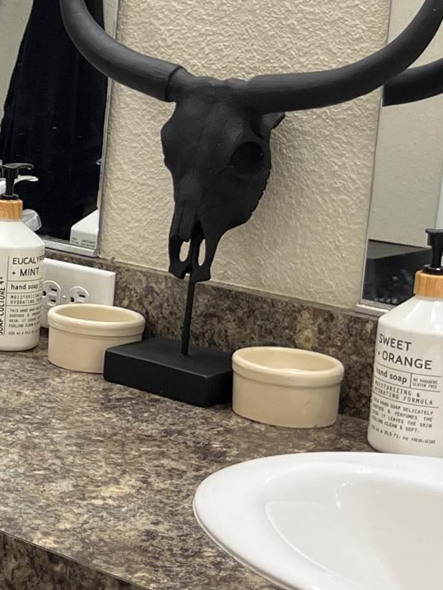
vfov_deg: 20.6
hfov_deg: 13.8
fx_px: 1621
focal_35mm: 95
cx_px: -373
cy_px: 183
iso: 80
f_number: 1.5
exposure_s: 1/60
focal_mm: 5.7
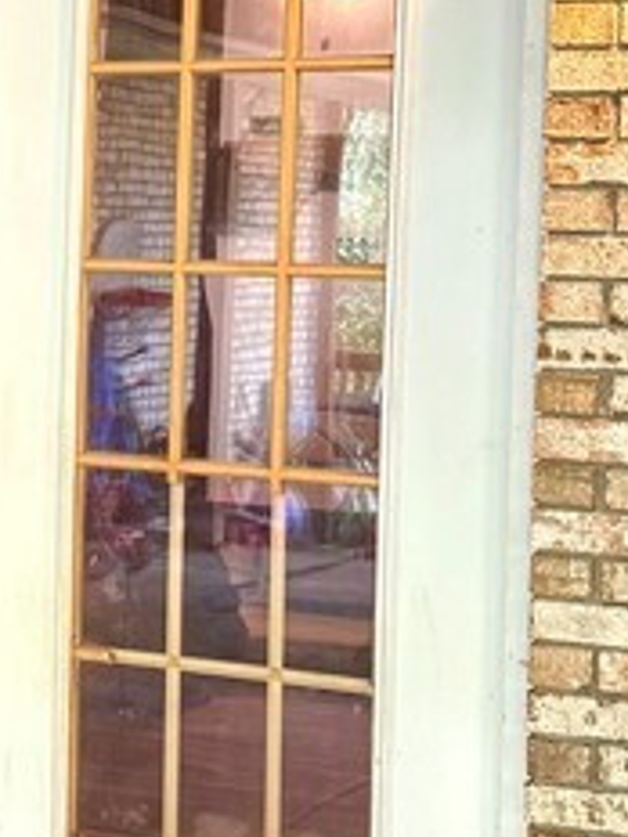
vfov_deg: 18.5
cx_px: -372
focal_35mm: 106
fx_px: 2564
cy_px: 310
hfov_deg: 13.1
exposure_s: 1/60
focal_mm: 6.76
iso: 200
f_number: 1.78
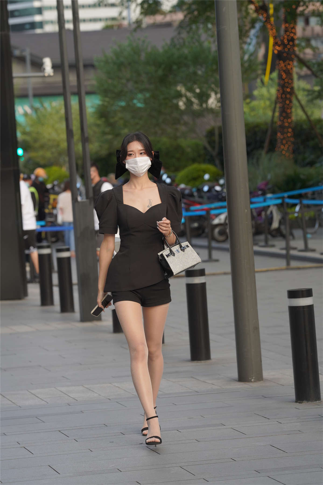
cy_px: 242
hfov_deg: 10.2
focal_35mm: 135
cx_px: 162
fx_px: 1817
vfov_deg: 15.2
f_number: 5.6
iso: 640
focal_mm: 135
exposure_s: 1/500
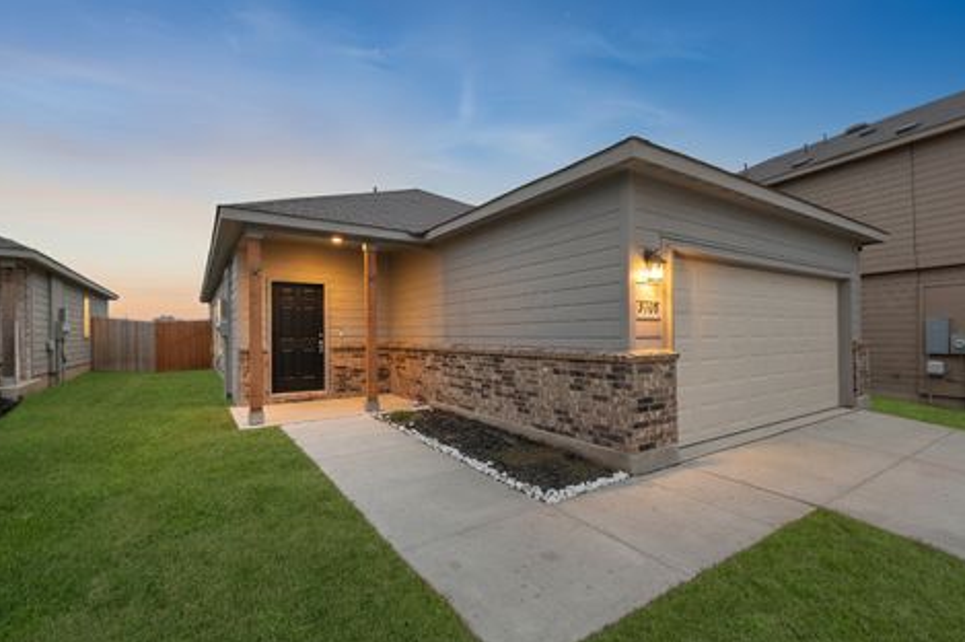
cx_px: 508
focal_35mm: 16
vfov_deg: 73.6
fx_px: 429
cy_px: 334
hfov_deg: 96.7
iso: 320
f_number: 7.1
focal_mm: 10
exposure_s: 1/100
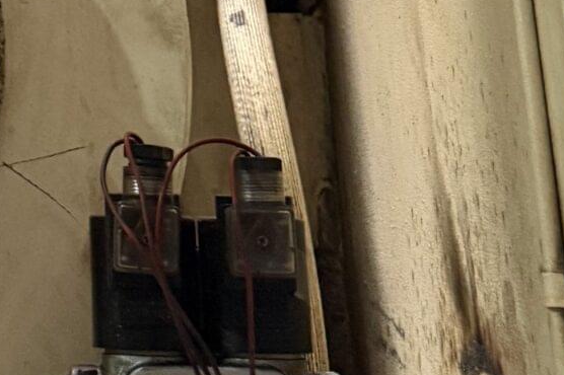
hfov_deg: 16.8
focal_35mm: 115
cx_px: -169
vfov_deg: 10.0
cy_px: -591
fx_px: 1801
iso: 500
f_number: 1.78
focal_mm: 6.76
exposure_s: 1/50
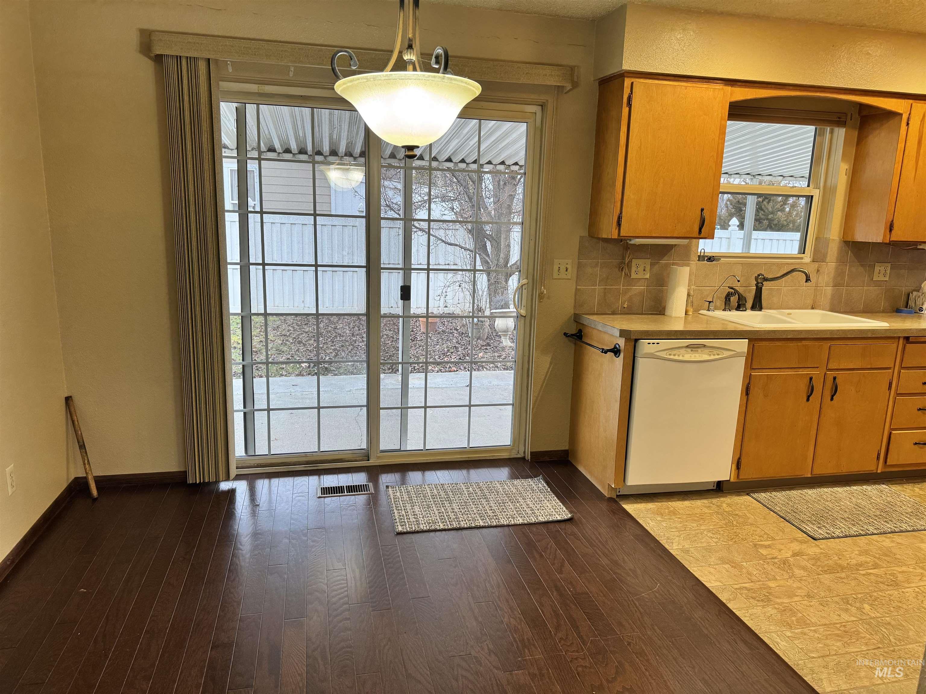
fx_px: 642
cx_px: 463
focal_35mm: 24
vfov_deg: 56.8
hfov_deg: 71.6
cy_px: 347
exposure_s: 1/120
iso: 160
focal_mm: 6.76
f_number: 1.78
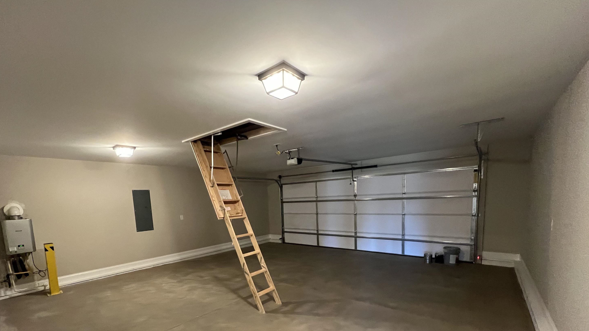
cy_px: 230
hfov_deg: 103.0
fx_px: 234
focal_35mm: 15
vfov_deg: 67.9
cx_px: 284
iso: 800
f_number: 1.8
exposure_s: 1/60
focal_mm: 1.57
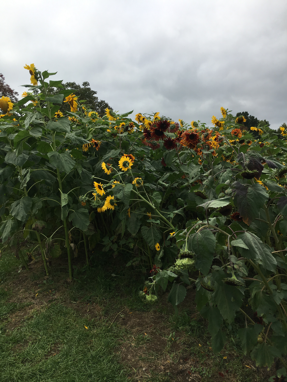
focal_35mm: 29
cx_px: 144
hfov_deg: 48.2
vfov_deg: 61.7
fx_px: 321
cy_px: 191
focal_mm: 4.15
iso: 25
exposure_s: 1/1282
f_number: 2.2
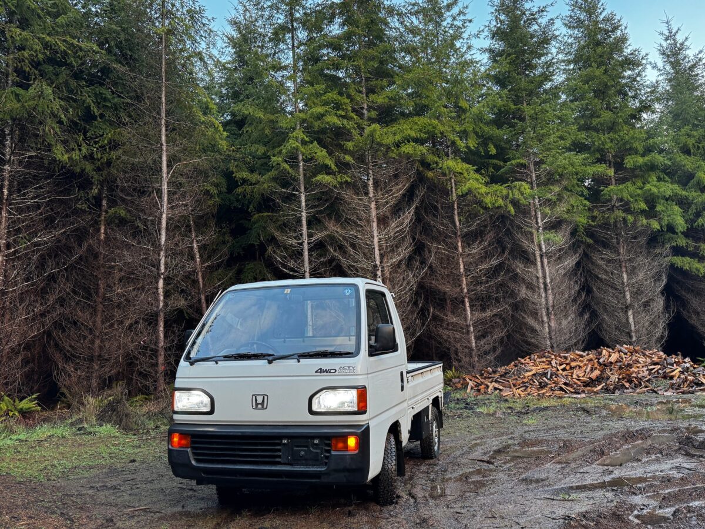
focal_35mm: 24
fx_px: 489
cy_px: 264
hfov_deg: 71.6
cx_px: 352
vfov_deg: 56.8
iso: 160
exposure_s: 1/121
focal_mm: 6.76
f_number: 1.78
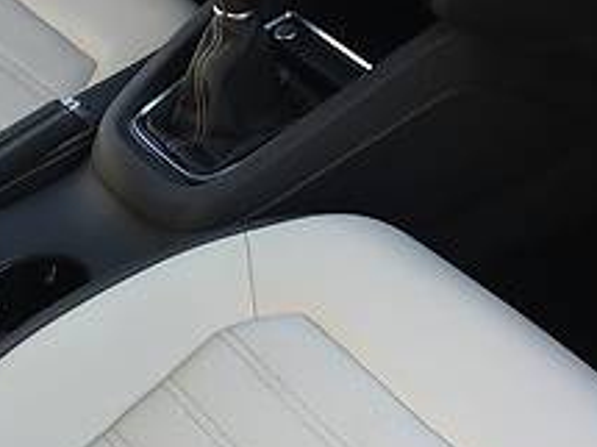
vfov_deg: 13.6
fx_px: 1862
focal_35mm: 108
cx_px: 280
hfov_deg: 18.2
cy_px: 114
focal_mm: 4.2
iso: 25
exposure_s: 1/190
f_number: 2.2
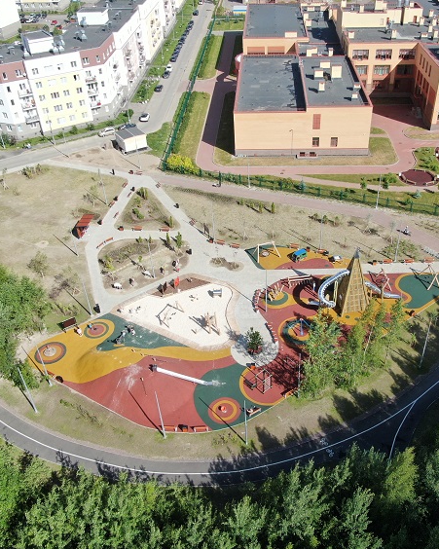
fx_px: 520
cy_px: 279
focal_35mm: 32
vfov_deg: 55.7
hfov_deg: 45.6
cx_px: 260
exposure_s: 1/1250
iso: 100
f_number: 2.8
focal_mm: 4.39
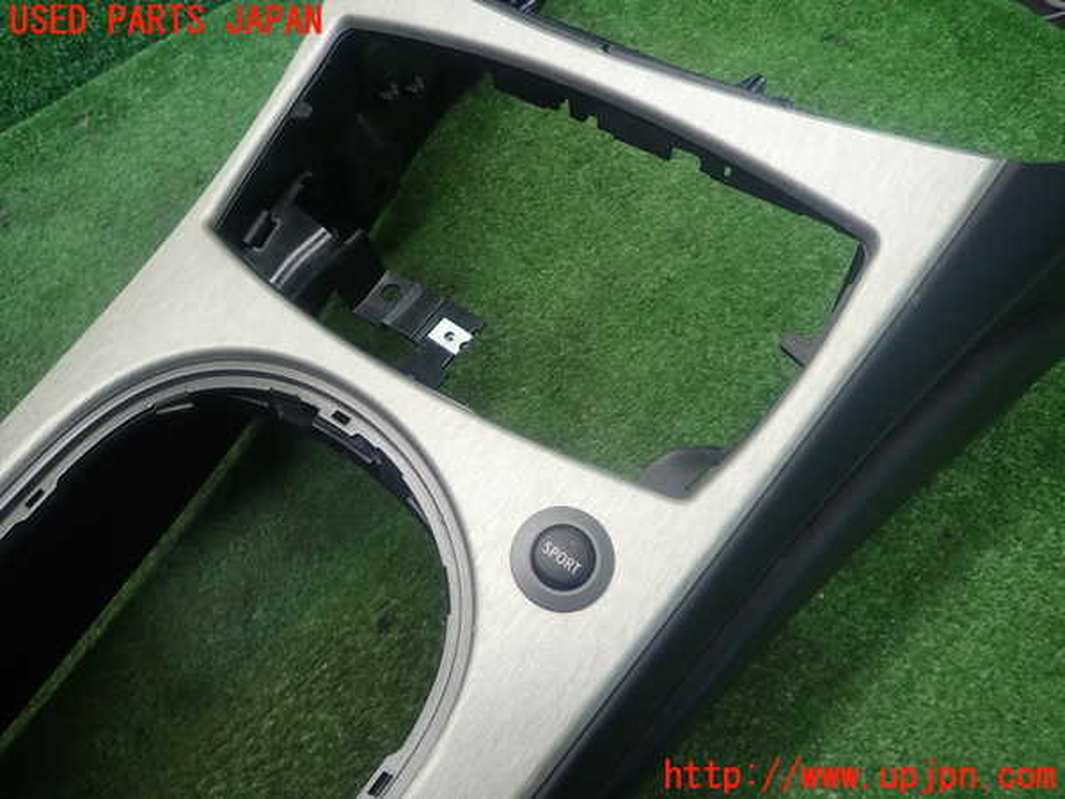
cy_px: 400
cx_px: 532
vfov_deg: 54.9
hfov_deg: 69.4
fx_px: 769
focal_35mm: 25
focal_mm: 4.5
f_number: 2
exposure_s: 1/60
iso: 200
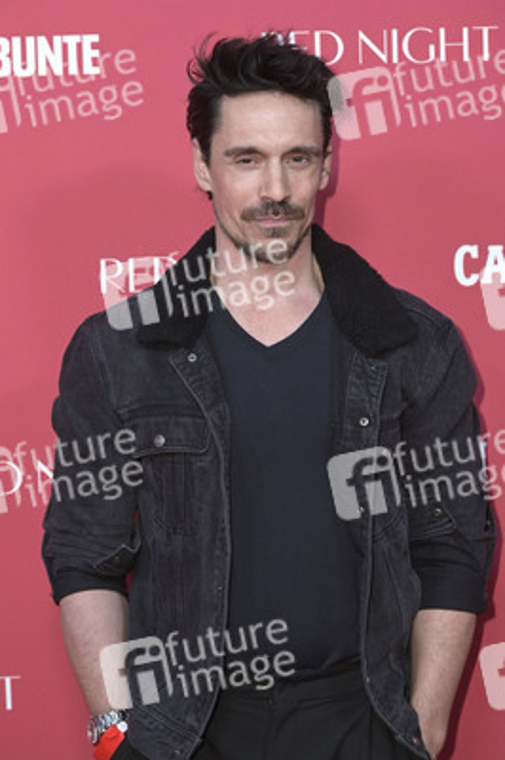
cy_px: 380
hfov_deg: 13.4
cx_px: 252
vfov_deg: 20.0
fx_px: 2150
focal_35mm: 102
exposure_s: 1/400
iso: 1600
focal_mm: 102
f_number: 5
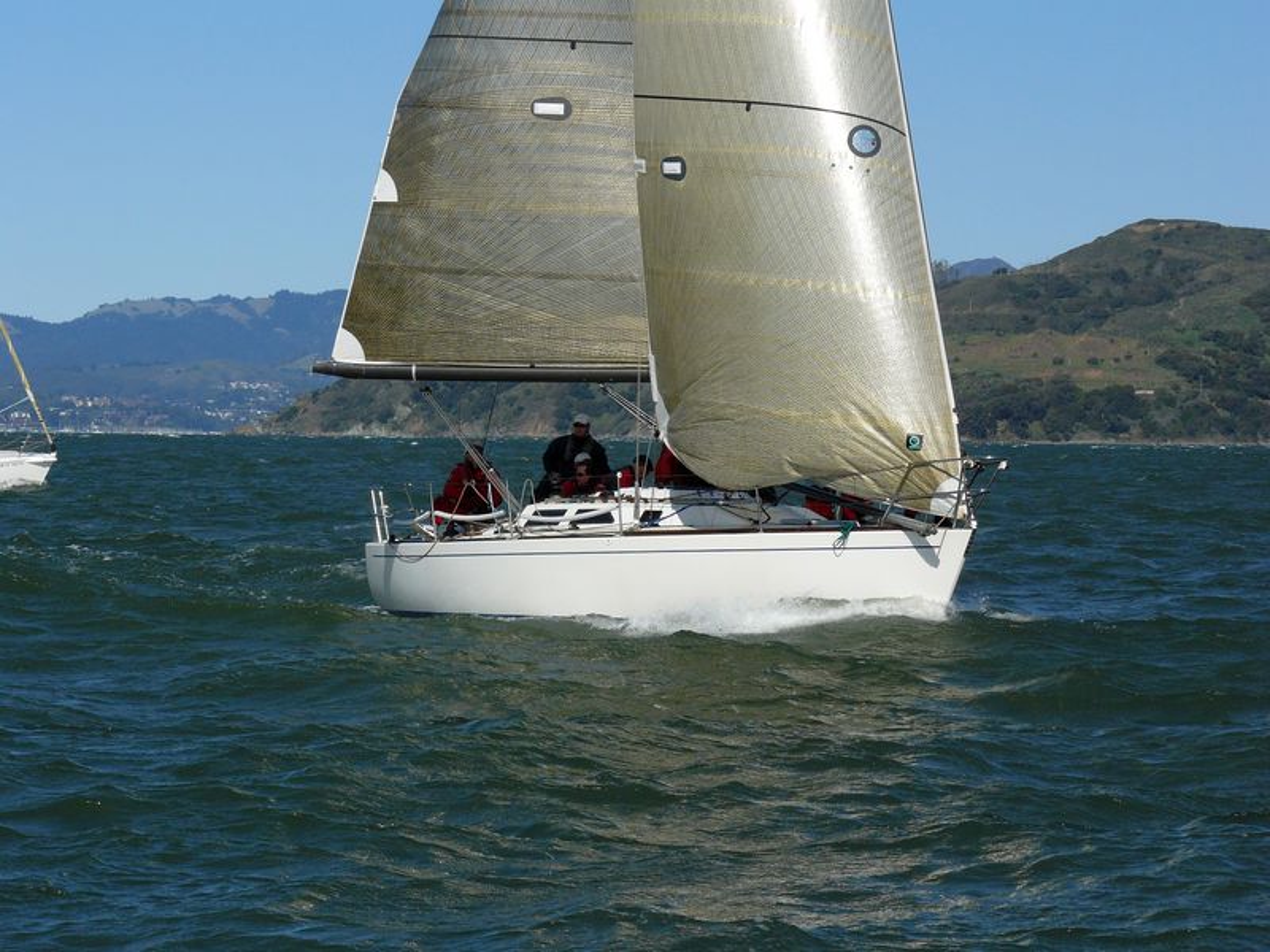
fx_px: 4769
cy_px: 476
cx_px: 635
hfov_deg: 15.2
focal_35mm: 130
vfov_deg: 11.4
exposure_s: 1/1000
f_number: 5.6
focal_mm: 21.6
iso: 100
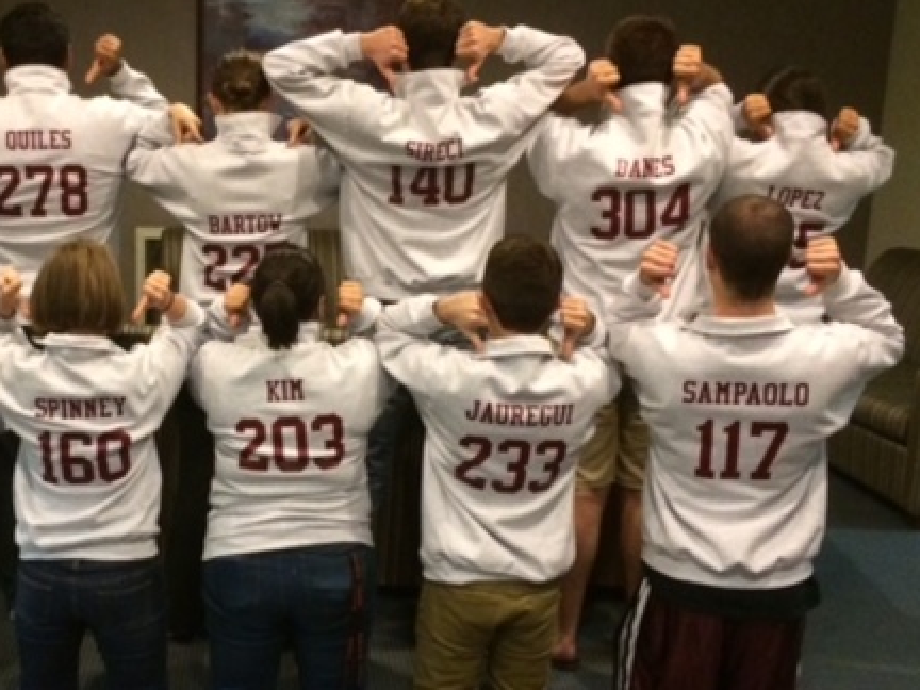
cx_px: 277
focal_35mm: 50
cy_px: 383
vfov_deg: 29.1
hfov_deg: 37.6
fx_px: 1329
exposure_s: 1/20
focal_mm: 4.12
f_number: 2.2
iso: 320
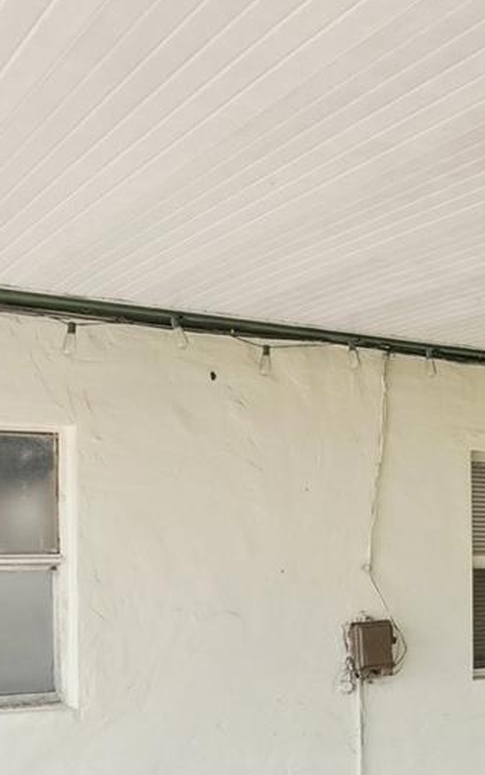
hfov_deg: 22.9
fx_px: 1035
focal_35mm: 49
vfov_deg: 39.3
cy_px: 626
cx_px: 661
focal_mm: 16
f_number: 8
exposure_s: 1/125
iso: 400
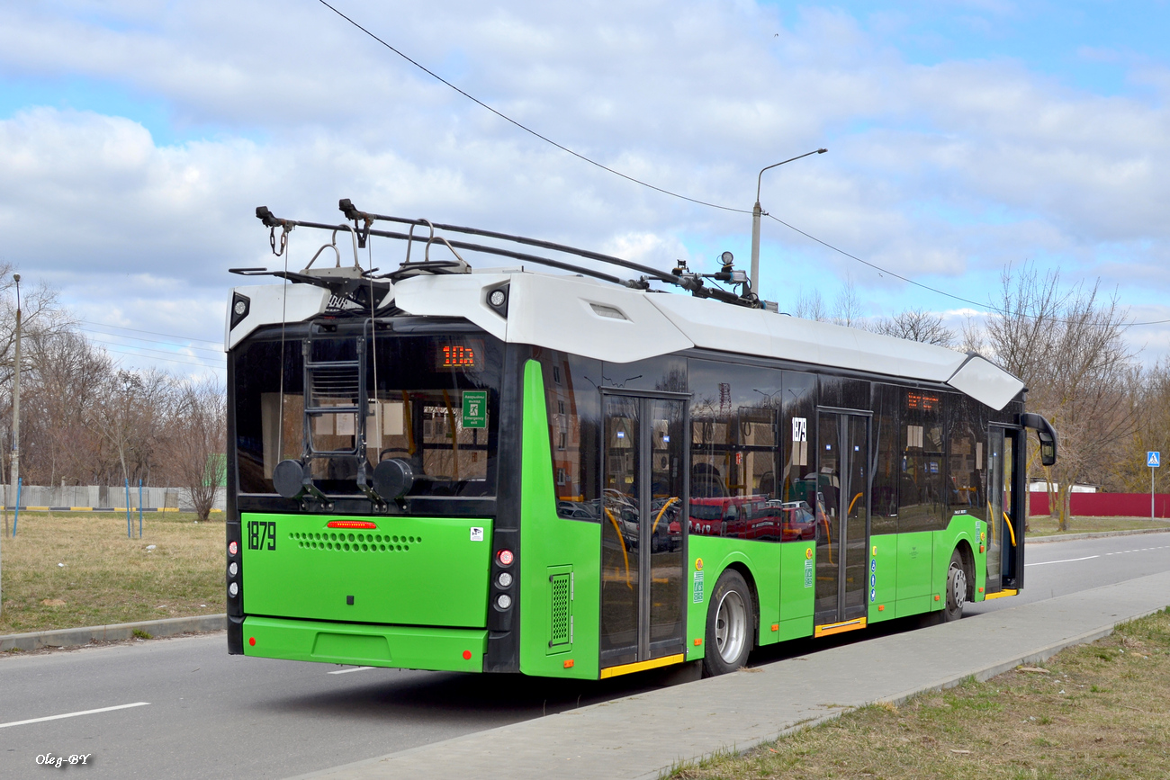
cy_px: 390
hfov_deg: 37.8
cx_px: 585
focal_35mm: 52
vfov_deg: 25.8
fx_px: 1706
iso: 250
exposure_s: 1/400
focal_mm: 35
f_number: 8
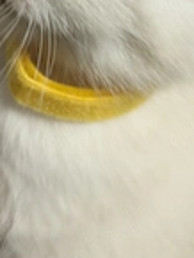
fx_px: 515
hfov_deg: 21.1
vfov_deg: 26.6
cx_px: 37
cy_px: -2
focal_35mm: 69
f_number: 1.89
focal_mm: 5.43
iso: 601
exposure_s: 1/25
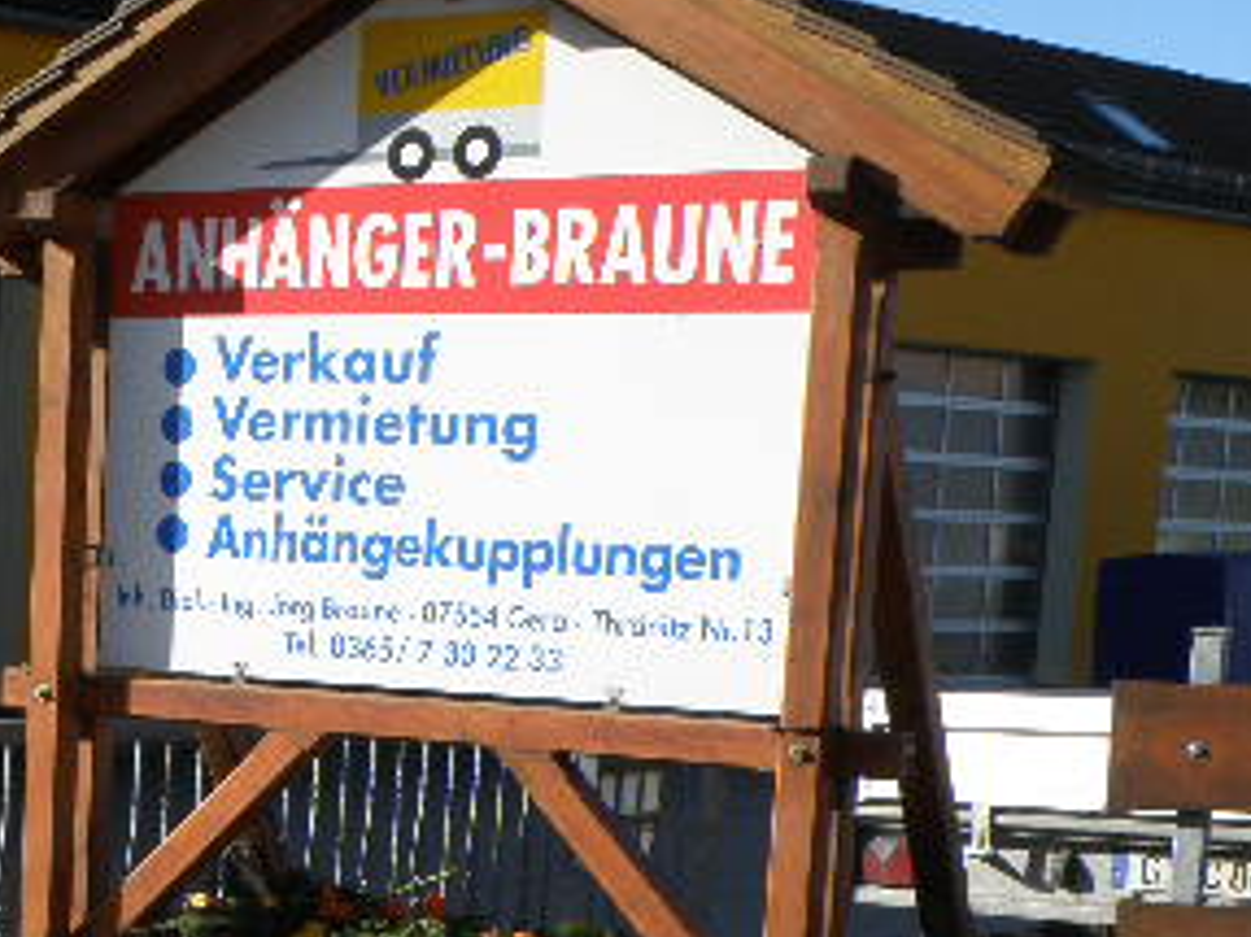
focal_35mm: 78
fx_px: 2818
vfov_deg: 18.2
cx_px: 26
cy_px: 1011
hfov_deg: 24.0
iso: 64
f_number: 5.6
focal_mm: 6.32
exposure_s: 1/250
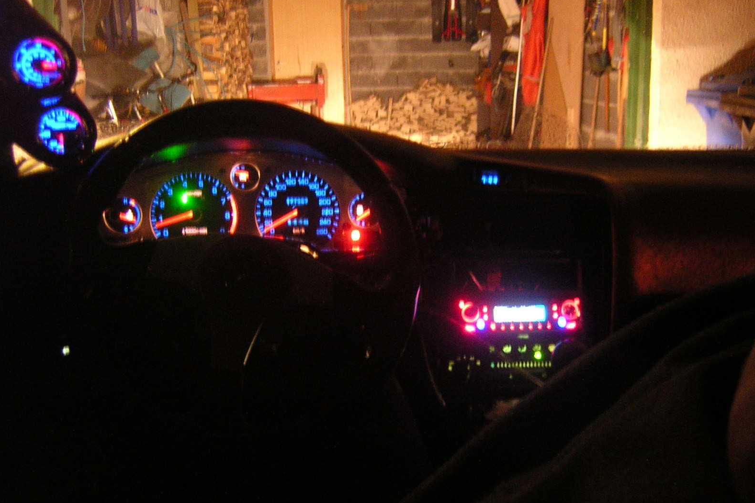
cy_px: 261
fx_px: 797
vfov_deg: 35.0
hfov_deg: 50.7
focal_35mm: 38
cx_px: 382
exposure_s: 2
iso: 400
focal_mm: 4.7
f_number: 2.6
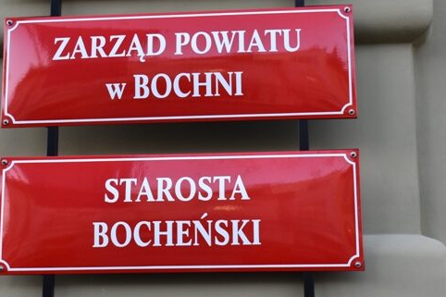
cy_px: 151
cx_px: 182
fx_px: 1066
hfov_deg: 23.6
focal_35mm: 86
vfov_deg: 15.9
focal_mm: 27
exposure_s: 1/60
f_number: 4
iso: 500
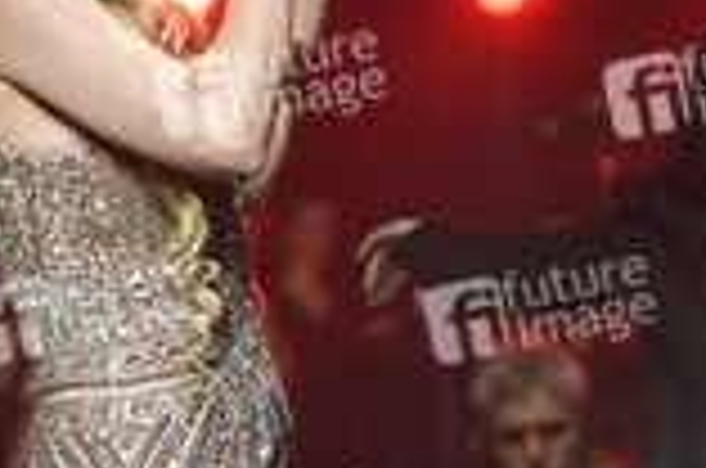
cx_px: 600
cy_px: -27
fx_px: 5637
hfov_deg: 7.2
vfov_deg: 4.7
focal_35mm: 288
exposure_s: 1/500
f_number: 4
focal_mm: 100
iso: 1600
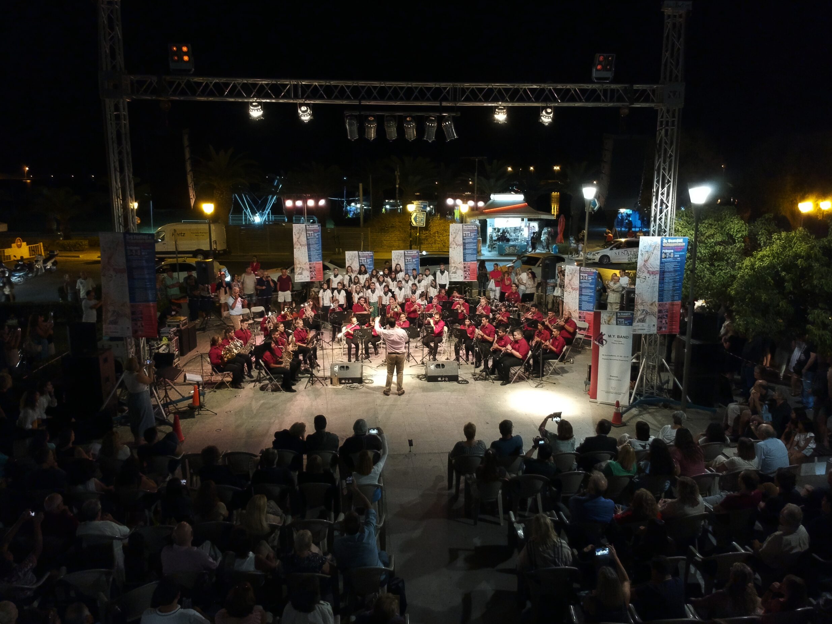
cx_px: 426
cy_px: 303
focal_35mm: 26
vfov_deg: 53.0
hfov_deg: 67.3
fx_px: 625
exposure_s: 1/25
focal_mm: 4.49
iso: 800
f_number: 2.6
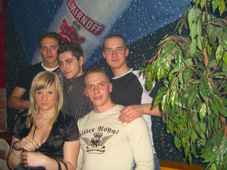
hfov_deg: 49.0
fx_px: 249
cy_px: 85
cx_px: 114
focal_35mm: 38
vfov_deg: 37.7
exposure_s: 1/60
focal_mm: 7.9
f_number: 2.8
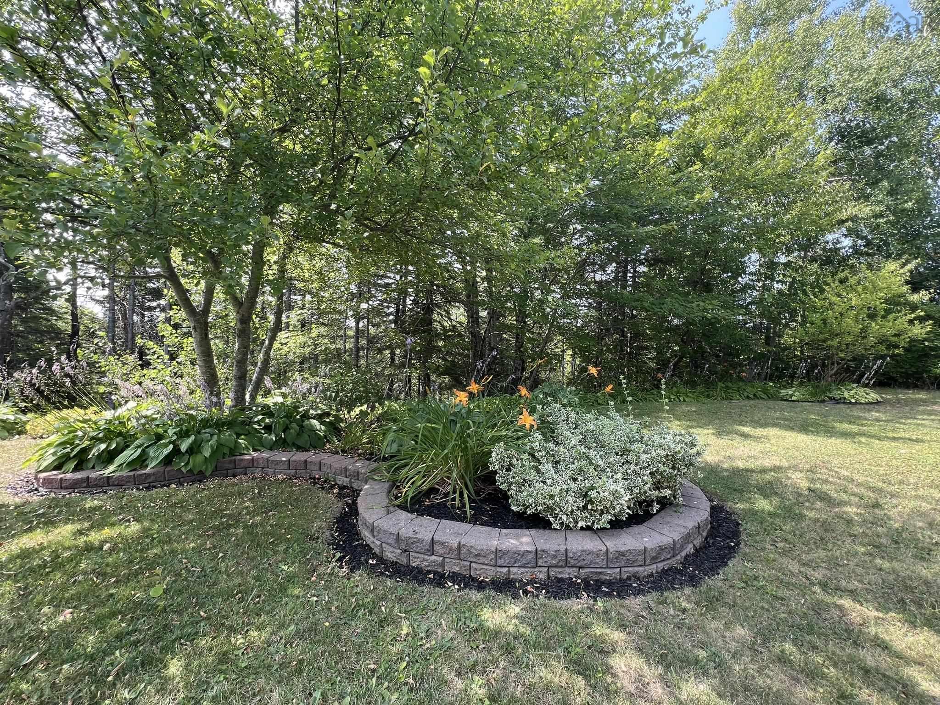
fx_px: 353
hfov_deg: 106.2
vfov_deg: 89.9
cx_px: 470
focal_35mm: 13
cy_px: 352
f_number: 1.8
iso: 32
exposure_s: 1/135
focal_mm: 1.57
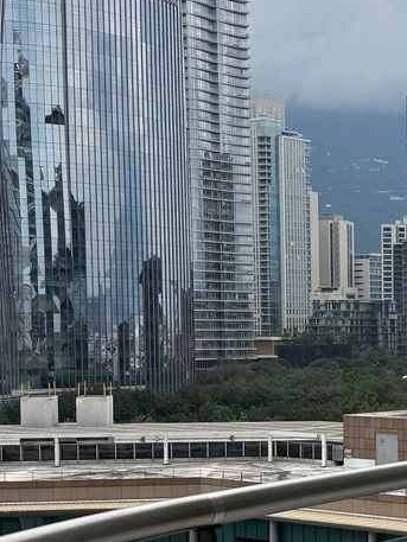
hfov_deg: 16.6
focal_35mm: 84
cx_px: 521
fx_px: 1316
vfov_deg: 23.0
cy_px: 412
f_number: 1.78
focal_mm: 6.76
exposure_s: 1/7353
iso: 80
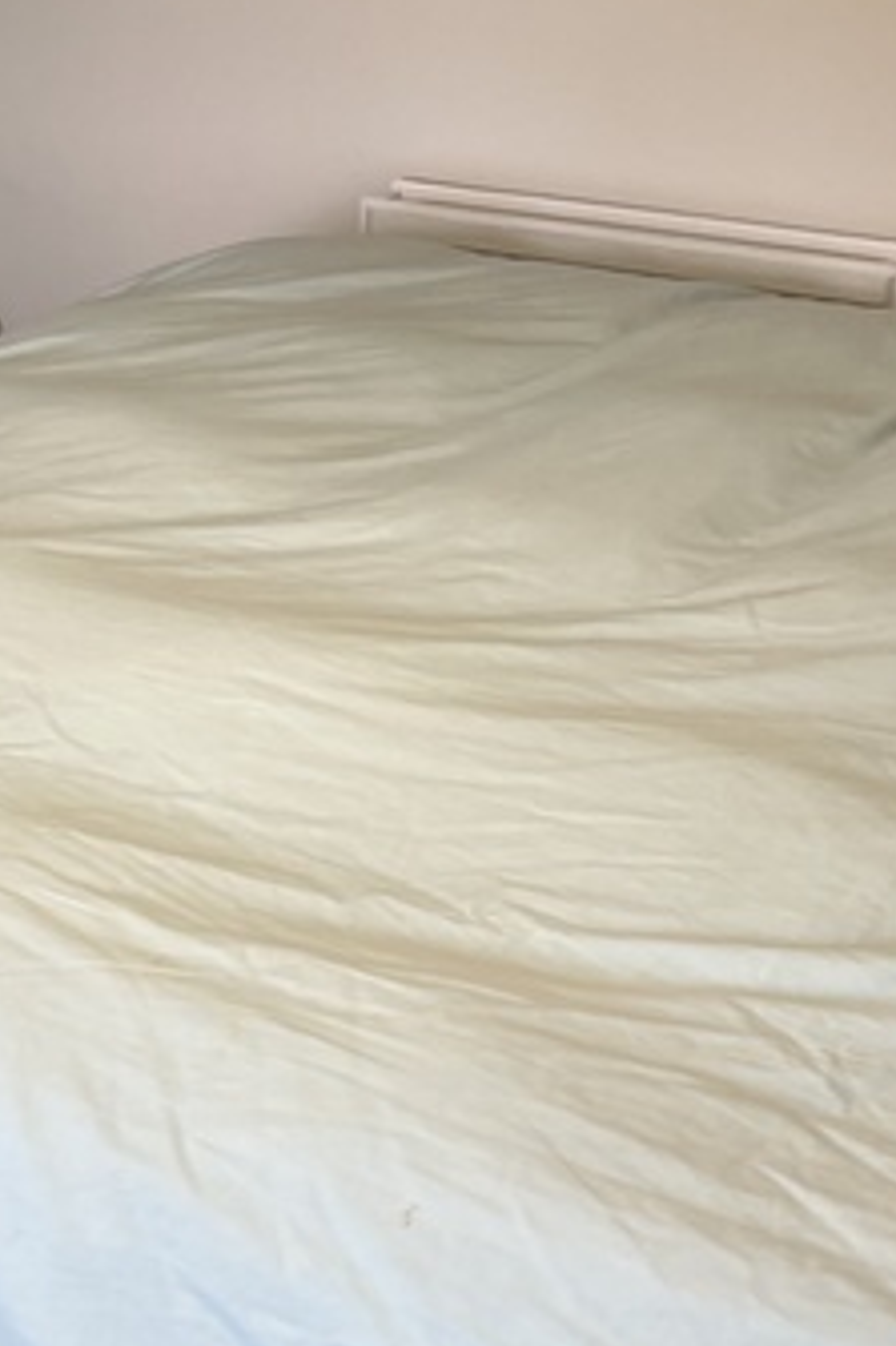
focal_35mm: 62
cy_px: 844
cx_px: 181
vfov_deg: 32.2
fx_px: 2317
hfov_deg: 21.6
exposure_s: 1/100
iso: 80
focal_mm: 5.7
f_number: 1.5
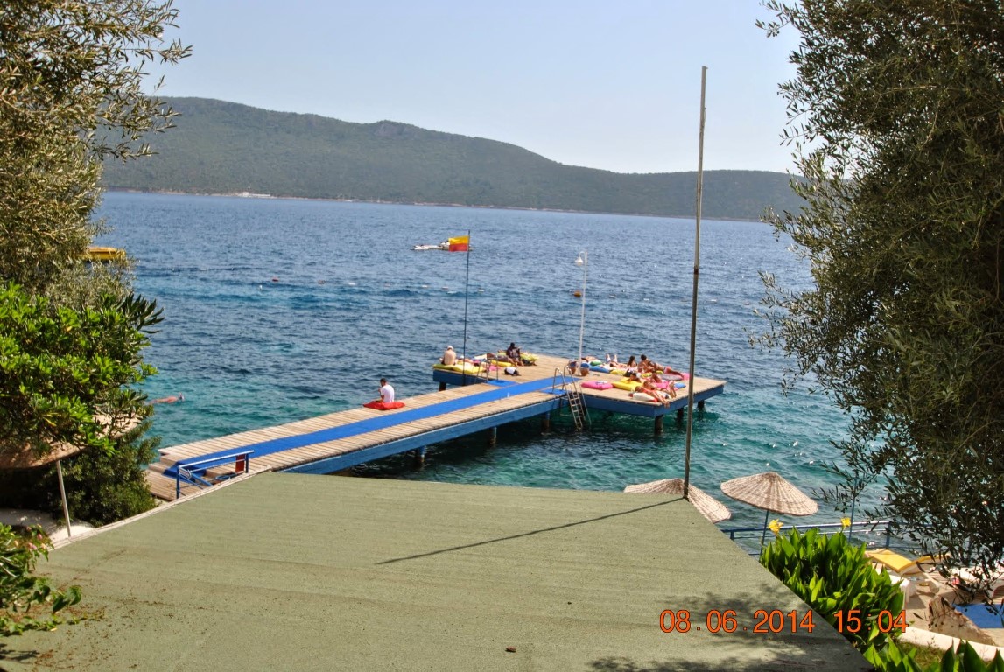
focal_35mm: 36
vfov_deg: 37.0
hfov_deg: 53.1
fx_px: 1005
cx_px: 502
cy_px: 336
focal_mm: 24
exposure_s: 1/250
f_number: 8
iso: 100
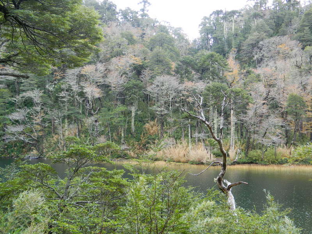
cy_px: 117
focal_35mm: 41
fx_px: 370
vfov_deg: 35.1
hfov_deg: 45.8
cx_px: 156
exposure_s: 1/50
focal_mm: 7.3
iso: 80
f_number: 3.5
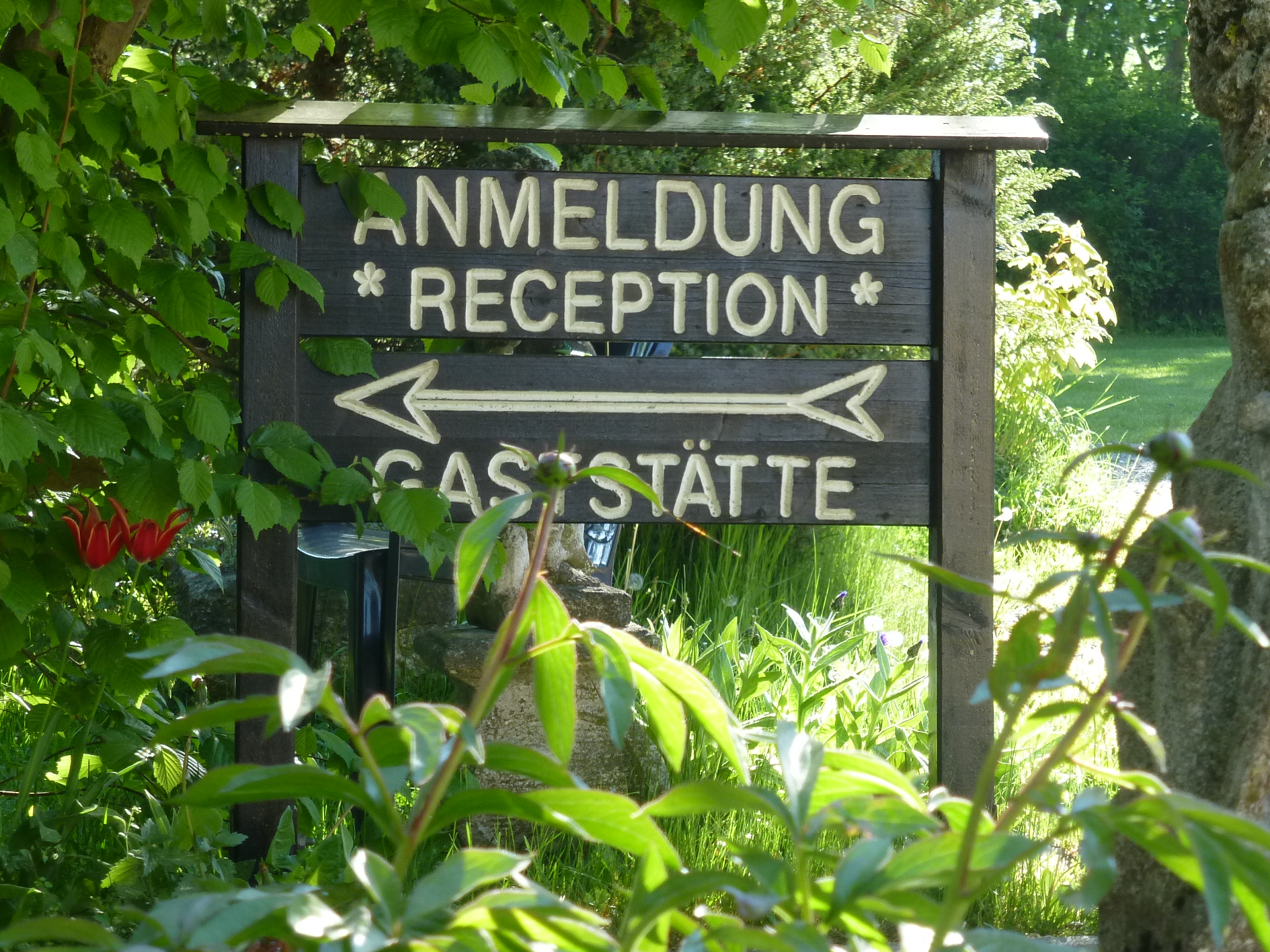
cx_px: 782
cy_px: 457
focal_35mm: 122
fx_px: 4475
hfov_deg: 16.1
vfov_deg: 12.1
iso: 160
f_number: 5.2
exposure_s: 1/60
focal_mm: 16.1
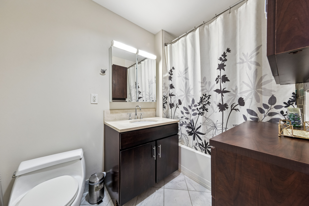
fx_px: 103
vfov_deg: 90.0
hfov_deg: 112.6
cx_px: 154
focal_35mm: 12
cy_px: 103
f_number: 8
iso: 500
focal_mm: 8
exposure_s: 1/6
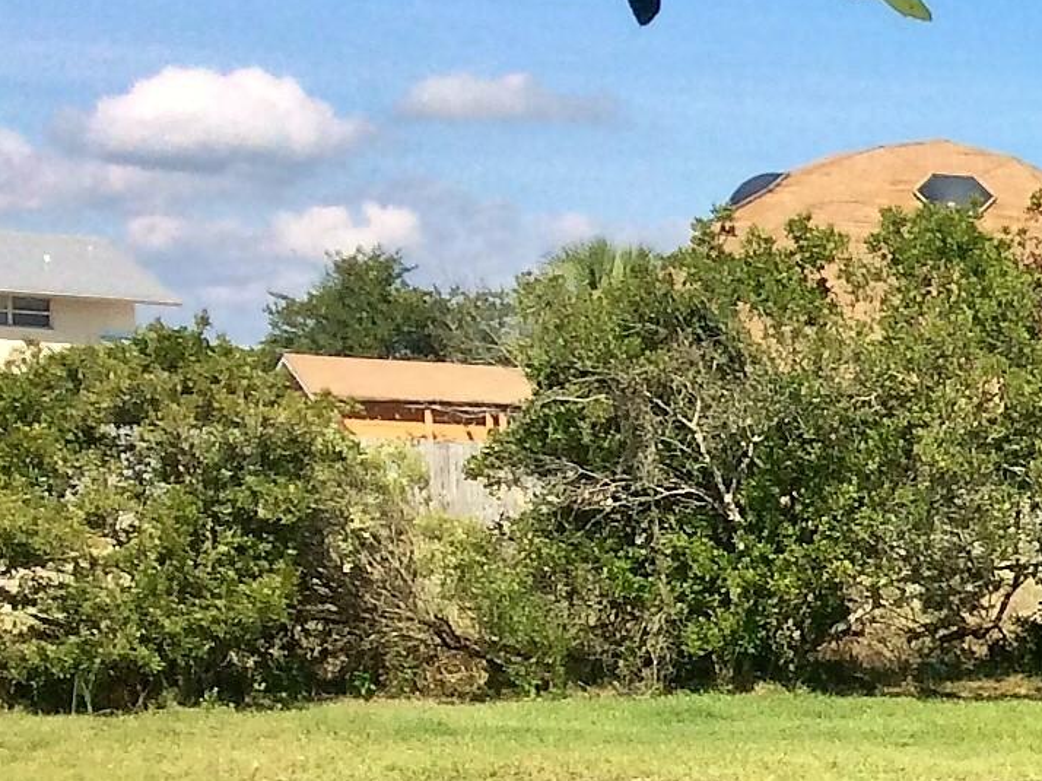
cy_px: 1010
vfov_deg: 12.4
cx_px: 1724
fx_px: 3491
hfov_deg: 15.2
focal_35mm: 116
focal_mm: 3.3
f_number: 2.4
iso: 32
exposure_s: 1/1362
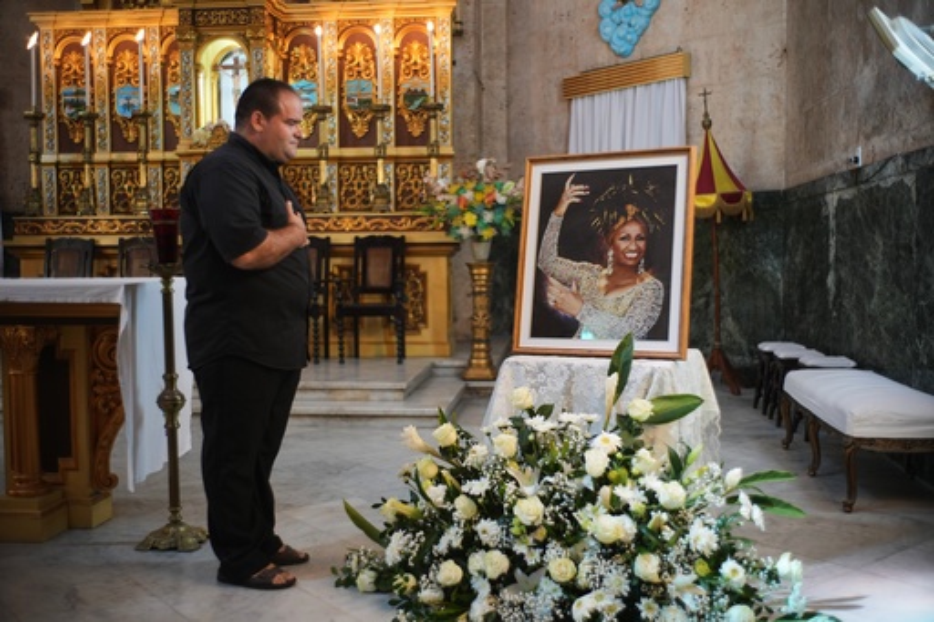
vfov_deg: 27.0
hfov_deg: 39.6
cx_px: 467
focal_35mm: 50
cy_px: 311
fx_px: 1297
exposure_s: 1/125
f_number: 2
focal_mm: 50
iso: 500
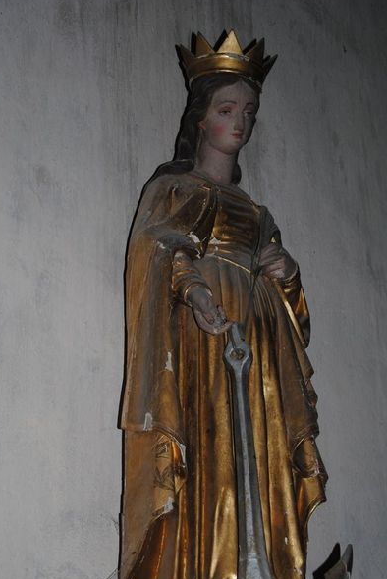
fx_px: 1433
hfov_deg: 15.4
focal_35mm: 89
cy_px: 331
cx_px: 185
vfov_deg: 22.8
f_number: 5
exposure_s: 1/60
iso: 200
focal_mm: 50
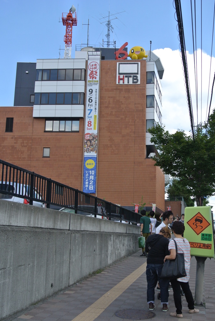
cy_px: 160
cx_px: 108
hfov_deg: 30.6
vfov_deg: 44.5
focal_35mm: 44
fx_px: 393
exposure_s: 1/500
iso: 200
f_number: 5.6
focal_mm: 16.3
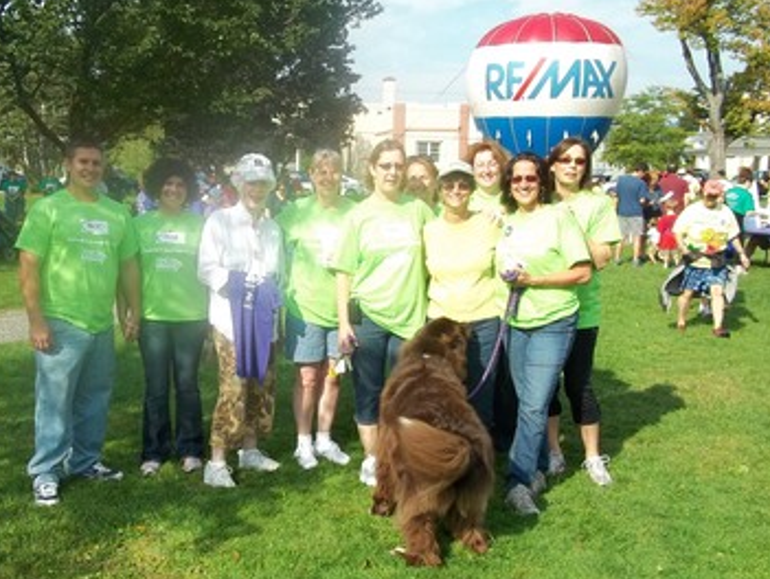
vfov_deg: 35.1
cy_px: 327
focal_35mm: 41
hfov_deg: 45.3
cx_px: 287
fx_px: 913
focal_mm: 5.7
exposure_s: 1/250
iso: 80
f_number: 5.5
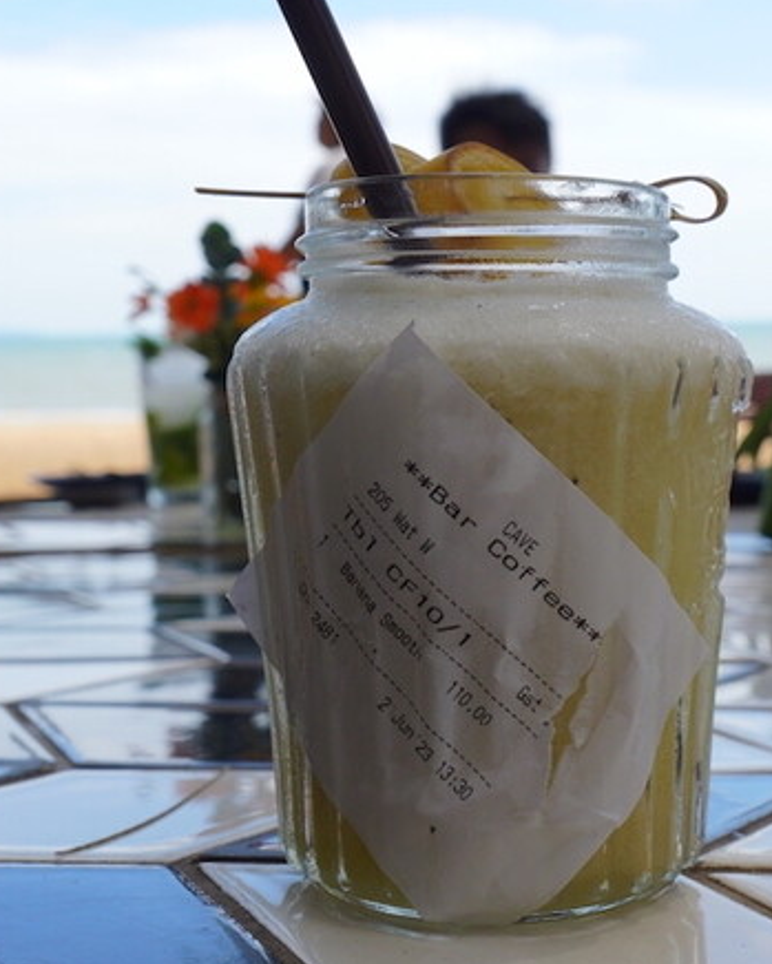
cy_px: 504
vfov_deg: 35.1
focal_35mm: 53
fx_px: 1526
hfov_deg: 28.1
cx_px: 555
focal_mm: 19.5
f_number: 6.3
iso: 320
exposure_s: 1/640
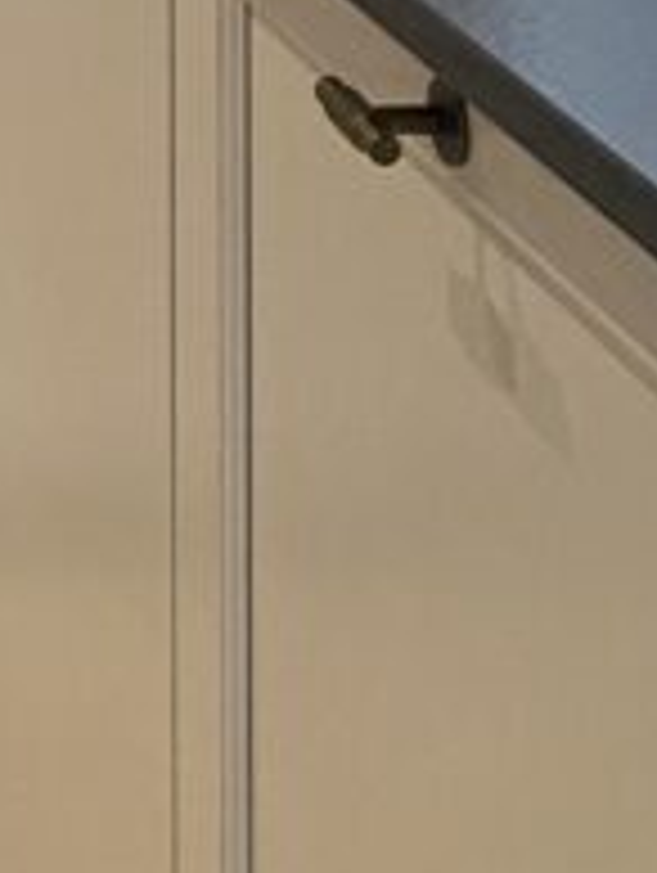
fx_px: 3459
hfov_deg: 9.5
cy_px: -1062
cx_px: -981
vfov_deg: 12.2
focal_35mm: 137
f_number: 1.8
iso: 160
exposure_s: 1/60
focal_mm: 4.25
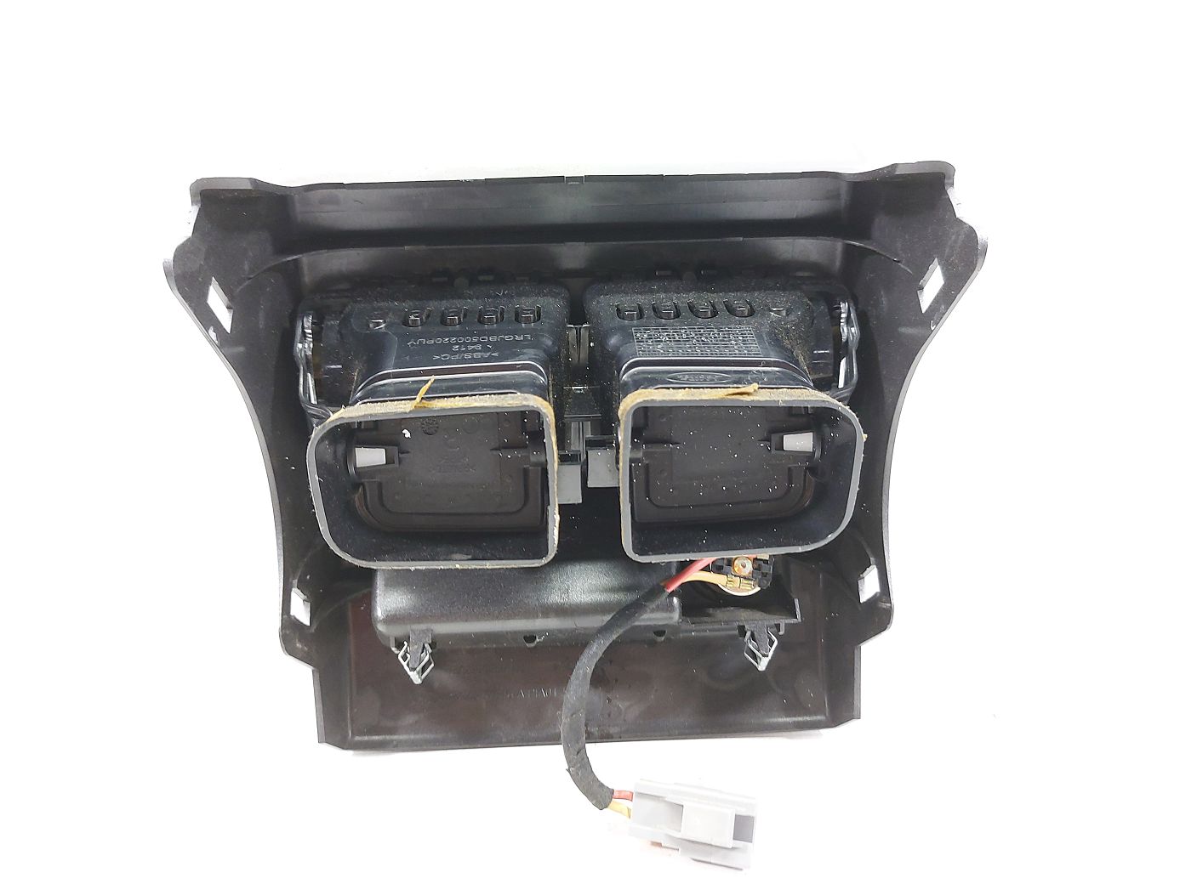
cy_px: 442
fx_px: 818
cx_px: 590
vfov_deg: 56.8
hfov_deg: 71.6
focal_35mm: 24
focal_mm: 5.23
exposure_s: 1/33
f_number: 1.8
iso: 200
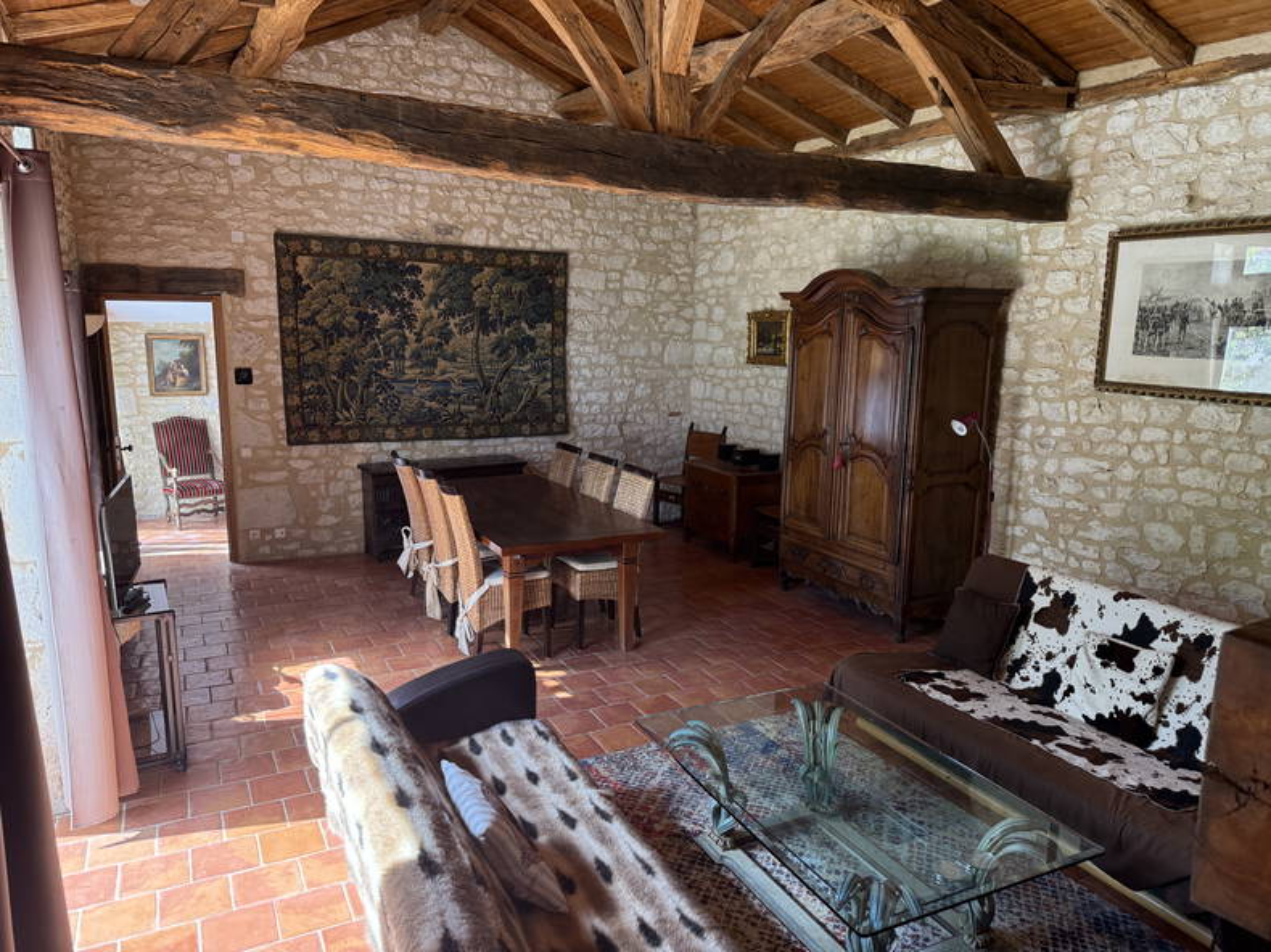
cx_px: 636
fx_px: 881
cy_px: 476
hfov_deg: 71.6
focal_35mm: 24
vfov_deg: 56.8
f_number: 1.78
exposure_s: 1/172
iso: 200
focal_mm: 6.76
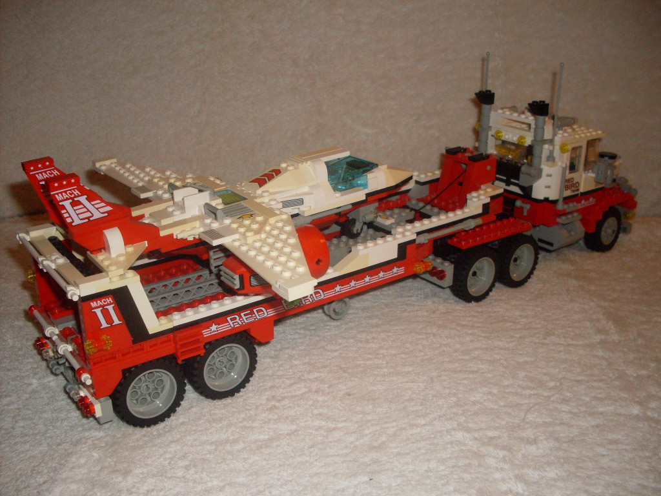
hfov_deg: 49.0
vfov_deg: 37.7
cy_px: 248
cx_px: 330
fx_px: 726
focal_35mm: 38
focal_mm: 6.3
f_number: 2.8
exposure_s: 1/45
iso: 100
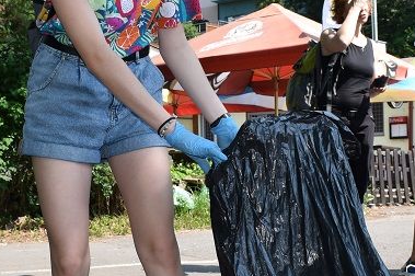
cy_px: 161
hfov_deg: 27.7
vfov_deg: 18.6
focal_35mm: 73
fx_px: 841
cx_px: 166
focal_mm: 18
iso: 100
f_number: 6.3
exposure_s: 1/160
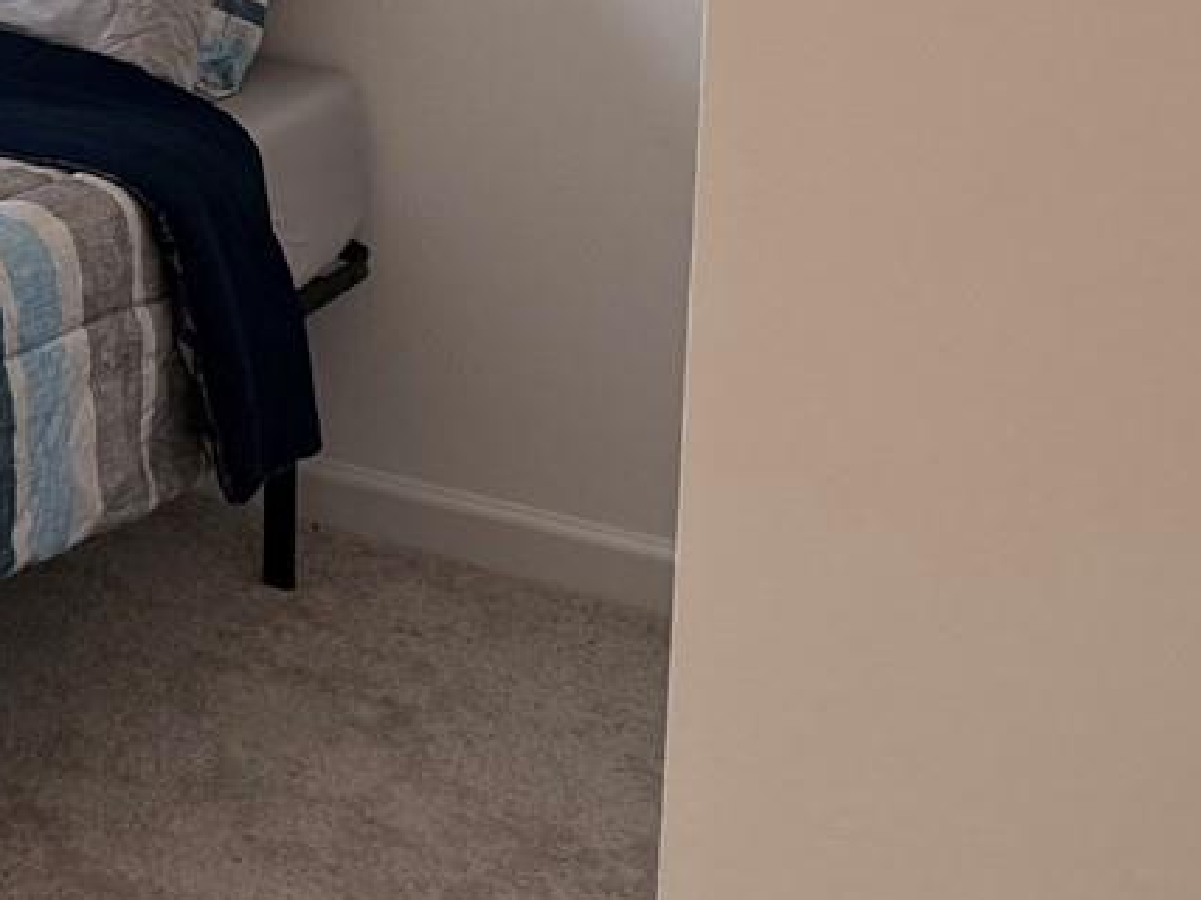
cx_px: -568
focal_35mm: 90
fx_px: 3122
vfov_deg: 15.6
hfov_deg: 19.2
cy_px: -256
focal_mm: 6.76
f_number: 1.78
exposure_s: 1/120
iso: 250
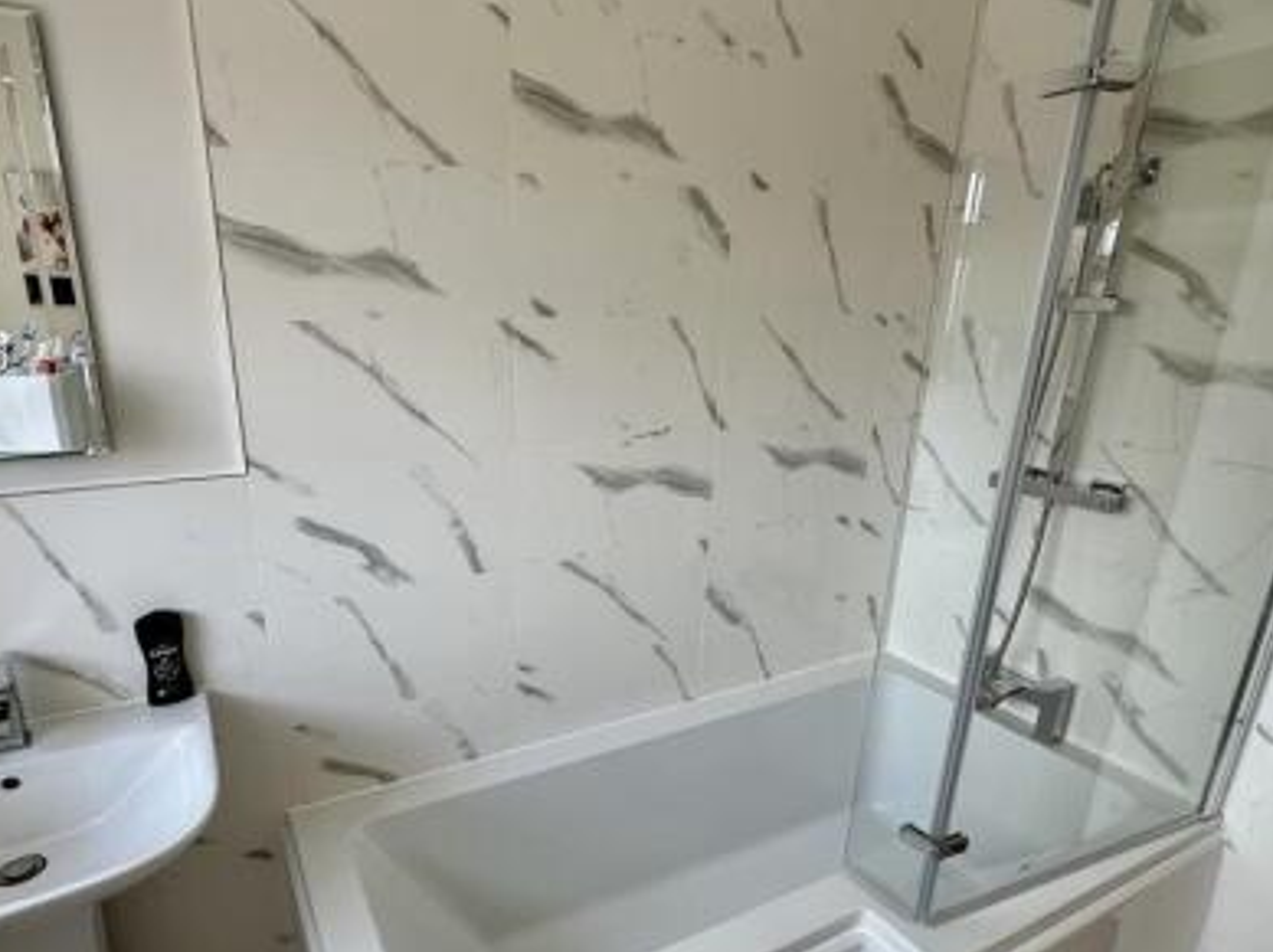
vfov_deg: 63.0
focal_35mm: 21
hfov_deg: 78.7
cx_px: 558
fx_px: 772
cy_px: 548
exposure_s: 1/169
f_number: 2.2
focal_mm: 2.22
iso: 40
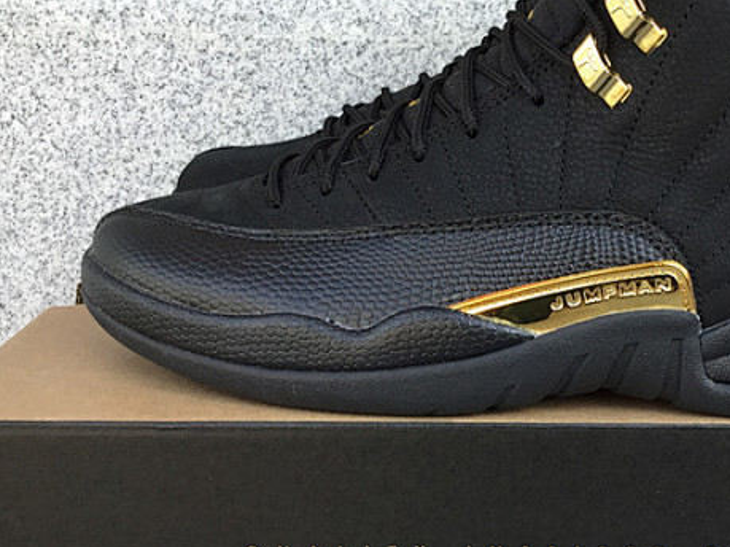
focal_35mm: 54
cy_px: 321
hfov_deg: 35.0
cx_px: 522
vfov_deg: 27.0
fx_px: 1138
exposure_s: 1/120
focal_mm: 3.3
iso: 40
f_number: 2.4
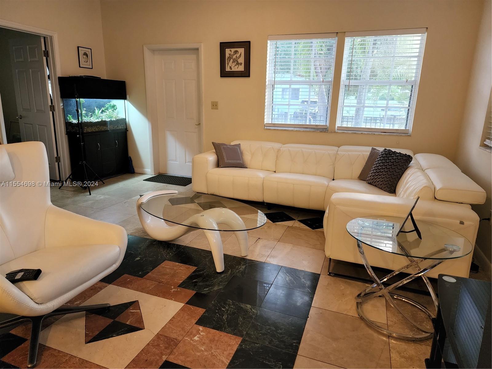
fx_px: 327
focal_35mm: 23
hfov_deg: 73.9
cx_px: 246
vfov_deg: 58.9
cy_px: 184
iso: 640
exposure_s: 1/120
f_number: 1.8
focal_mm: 6.4
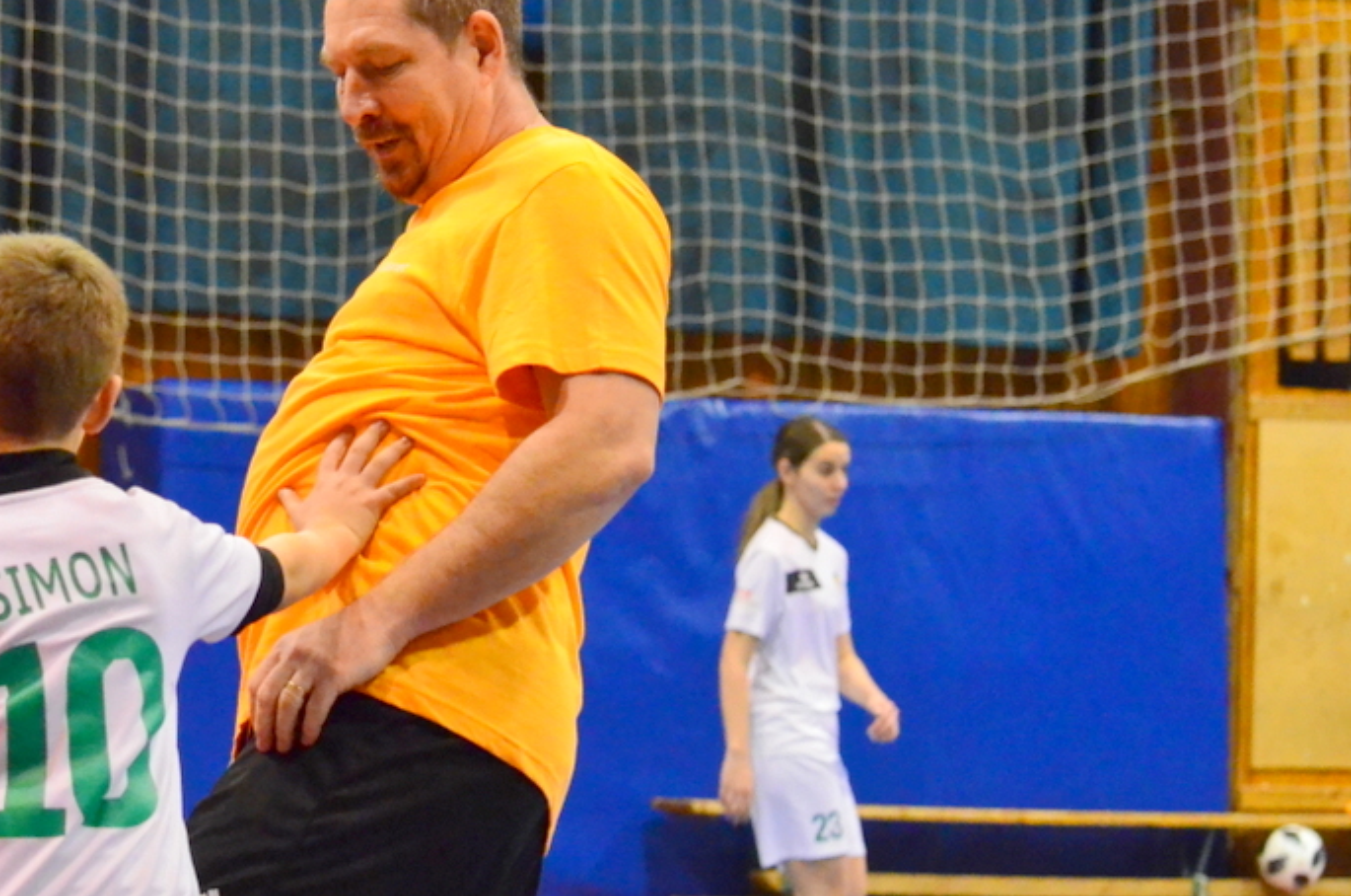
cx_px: 233
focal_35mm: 205
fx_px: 7679
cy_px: 650
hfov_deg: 10.0
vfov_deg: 6.7
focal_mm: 78
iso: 6400
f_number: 5
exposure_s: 1/500
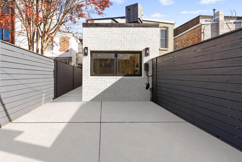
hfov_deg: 81.8
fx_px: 139
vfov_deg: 60.3
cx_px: 106
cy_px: 72
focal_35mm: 21
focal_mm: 16.5
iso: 200
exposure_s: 1/160
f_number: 8
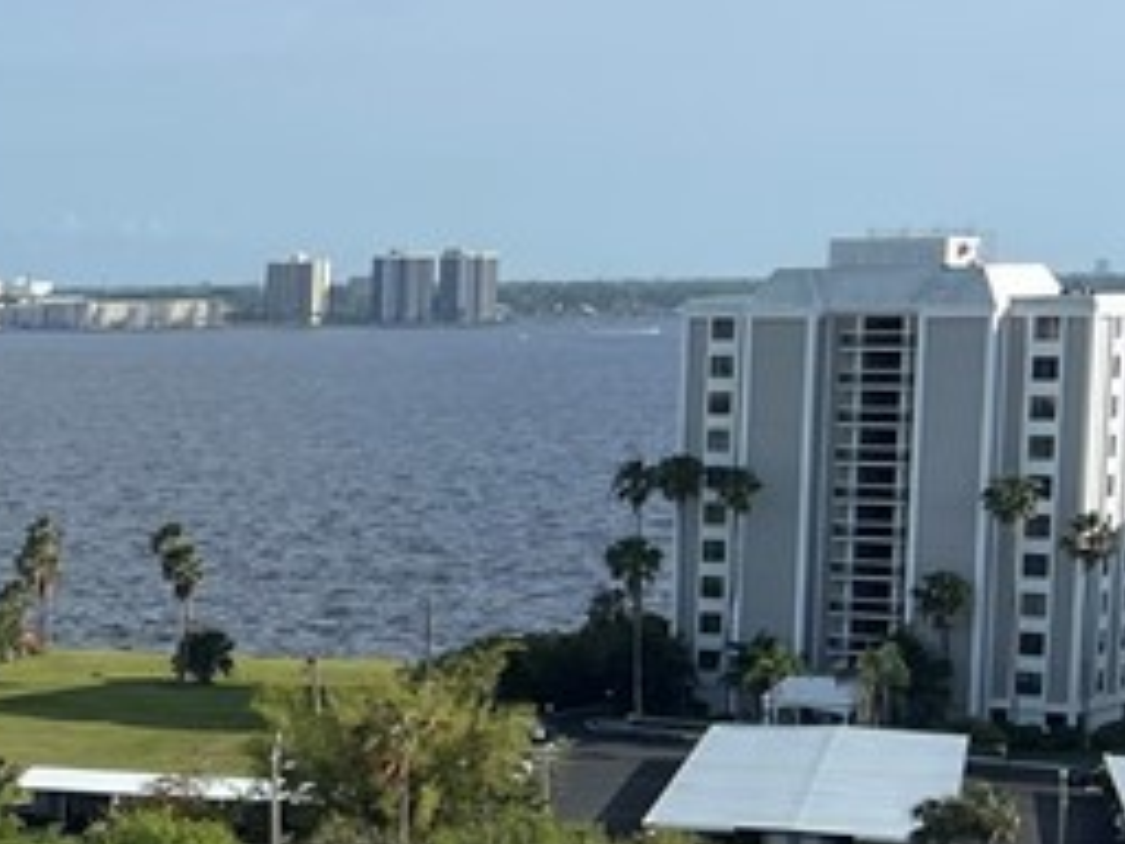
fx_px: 3380
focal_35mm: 104
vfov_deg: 14.2
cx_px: -980
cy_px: 651
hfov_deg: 15.7
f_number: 1.5
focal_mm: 5.7
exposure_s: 1/5076
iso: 50
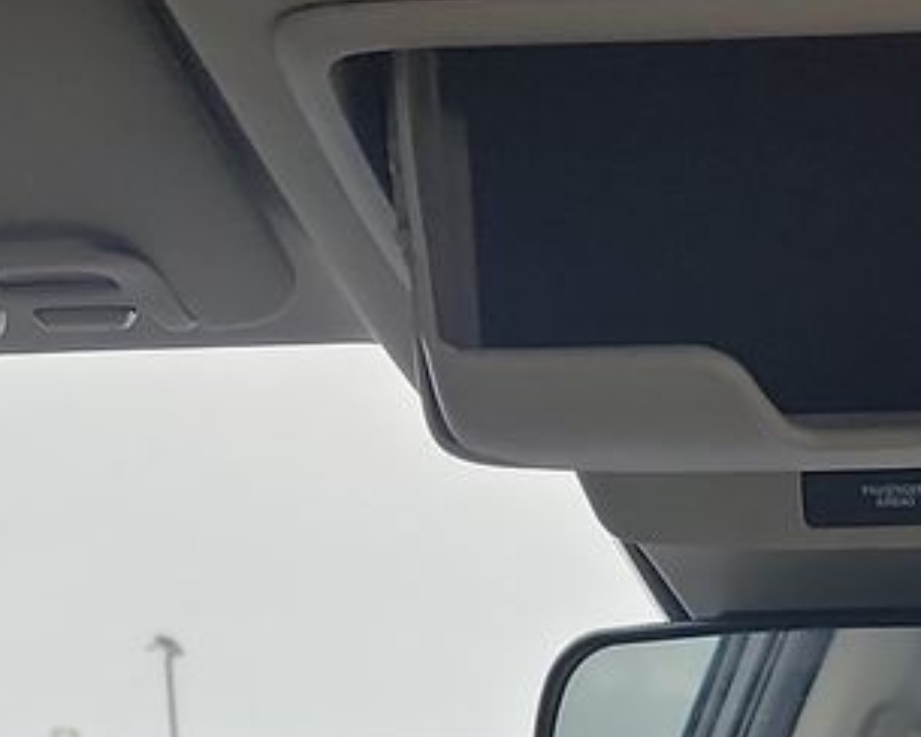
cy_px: 1764
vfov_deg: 10.7
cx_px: 1048
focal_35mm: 123
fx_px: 3353
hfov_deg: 15.2
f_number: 1.8
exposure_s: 1/59
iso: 119
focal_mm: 6.7
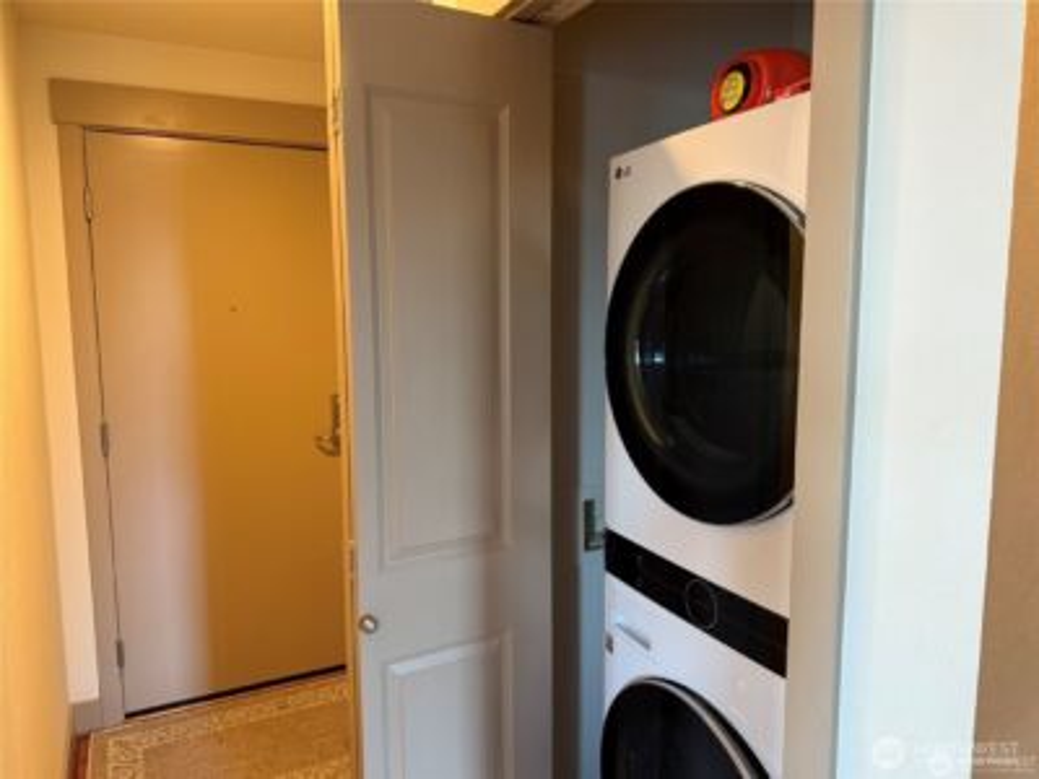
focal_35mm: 24
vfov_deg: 56.8
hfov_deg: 71.6
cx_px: 520
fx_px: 720
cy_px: 390
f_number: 1.78
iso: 320
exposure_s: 1/60
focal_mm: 6.76
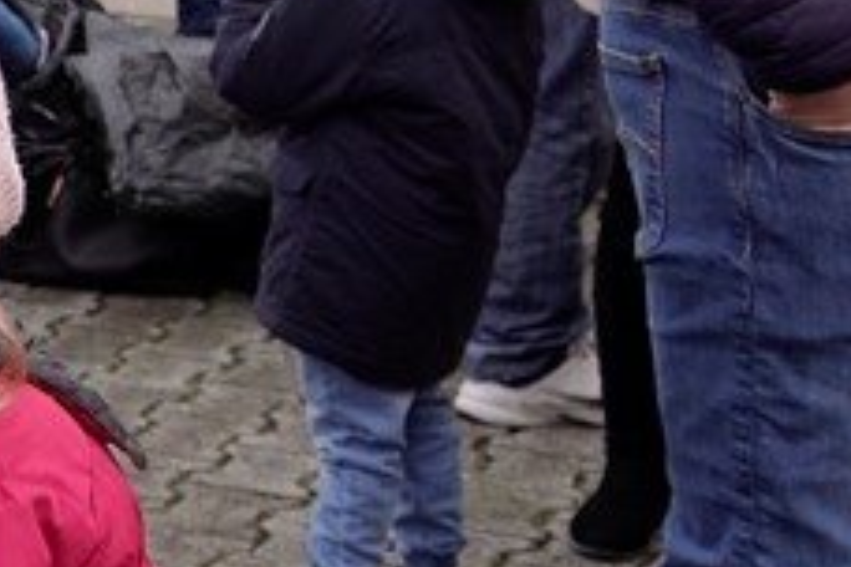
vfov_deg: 11.3
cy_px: 88
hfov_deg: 13.7
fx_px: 2860
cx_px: -997
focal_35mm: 121
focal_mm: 9.99
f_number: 2.5
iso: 100
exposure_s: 1/250
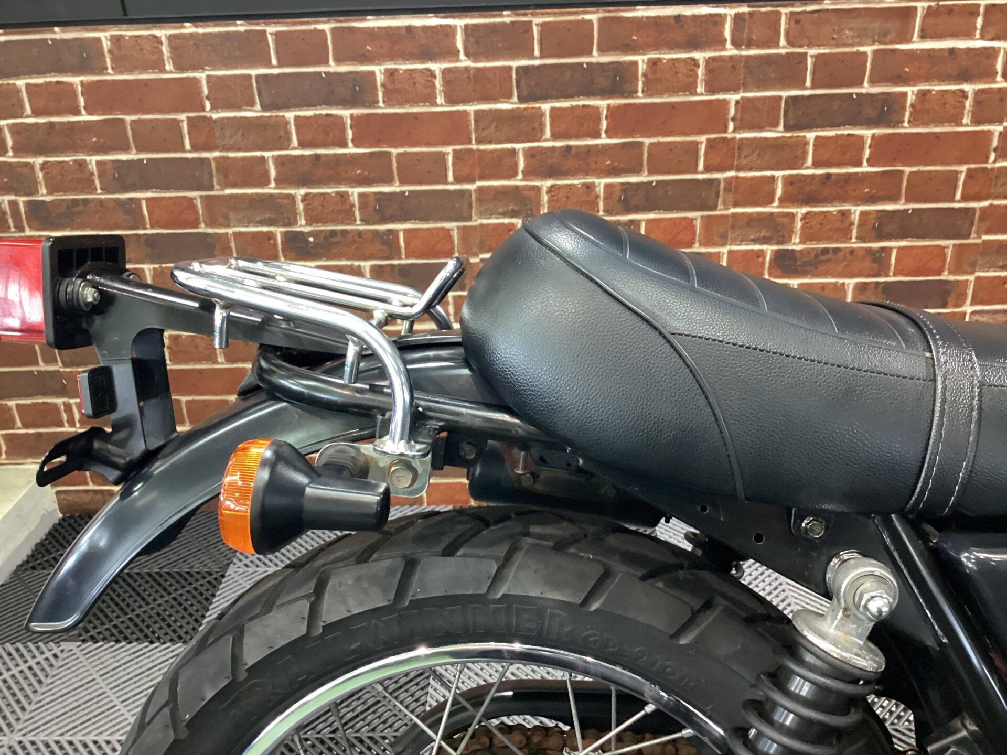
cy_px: 378
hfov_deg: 58.4
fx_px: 902
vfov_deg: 45.4
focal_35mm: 31
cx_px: 504
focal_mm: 3.3
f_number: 2.4
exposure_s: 1/30
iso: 400
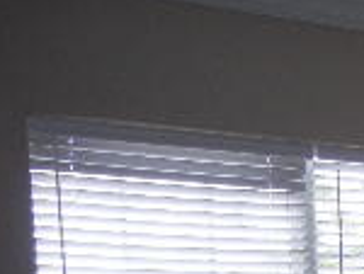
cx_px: 612
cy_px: 558
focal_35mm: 128
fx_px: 1348
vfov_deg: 10.6
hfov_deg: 14.0
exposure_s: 1/70.5
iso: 160
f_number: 3.5
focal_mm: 5.4
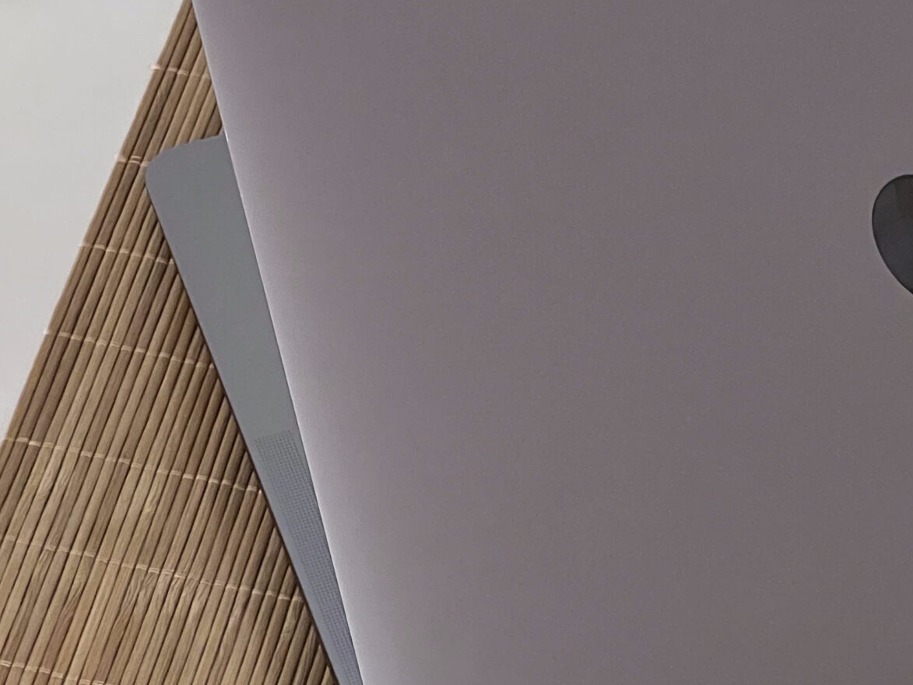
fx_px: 4431
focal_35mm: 168
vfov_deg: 8.8
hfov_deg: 11.7
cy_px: 114
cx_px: 741
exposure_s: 1/60
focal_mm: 9
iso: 640
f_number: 2.8
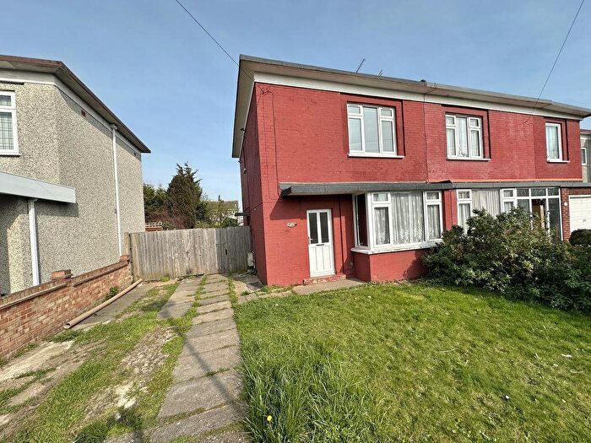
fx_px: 239
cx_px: 296
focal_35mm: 14
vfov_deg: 85.7
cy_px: 222
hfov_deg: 102.1
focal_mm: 2.22
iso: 40
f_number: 2.2
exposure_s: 1/1715
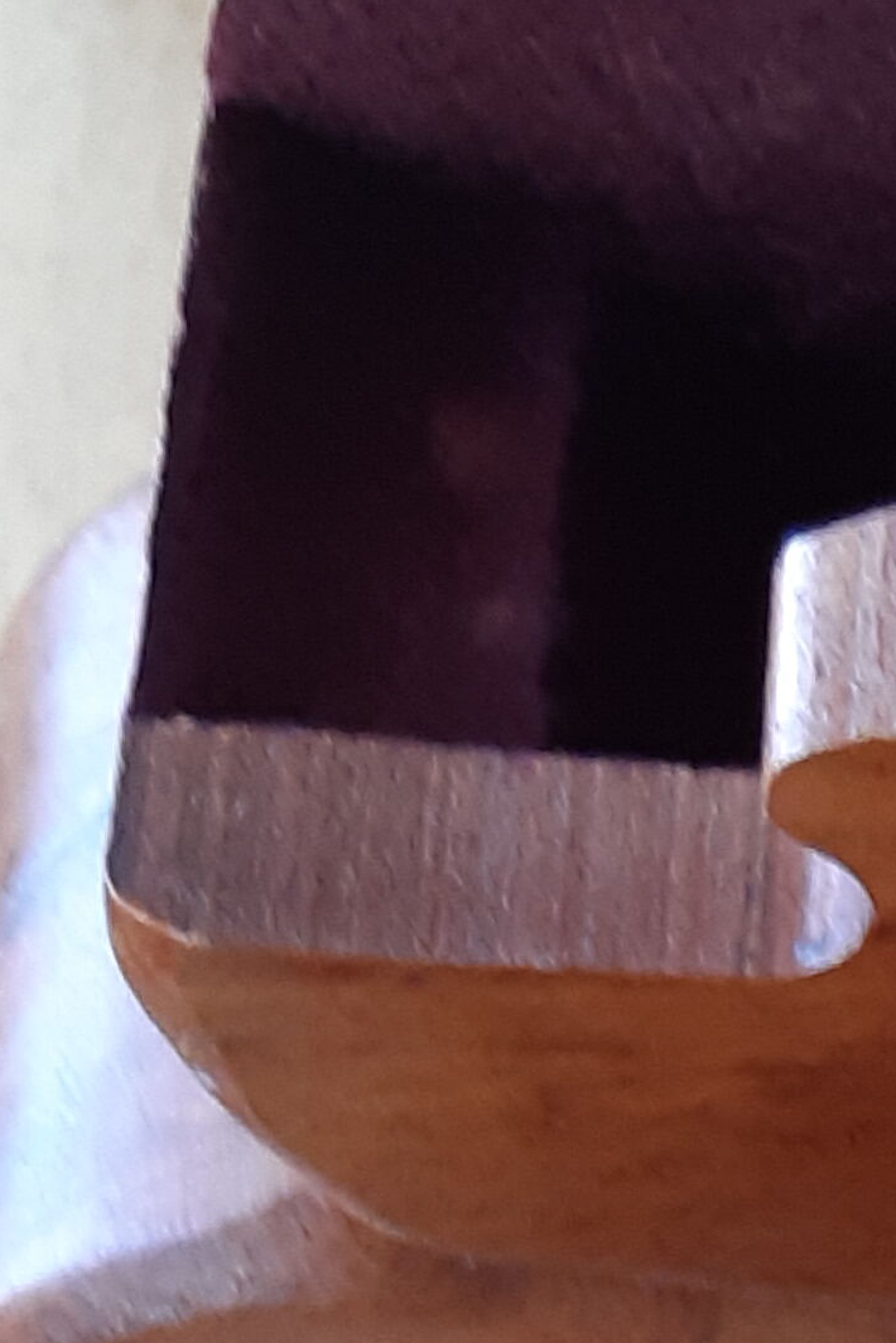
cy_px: 2197
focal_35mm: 117
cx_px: 1508
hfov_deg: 11.1
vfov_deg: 15.6
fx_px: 4368
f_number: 1.7
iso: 160
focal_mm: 3.93
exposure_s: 1/60
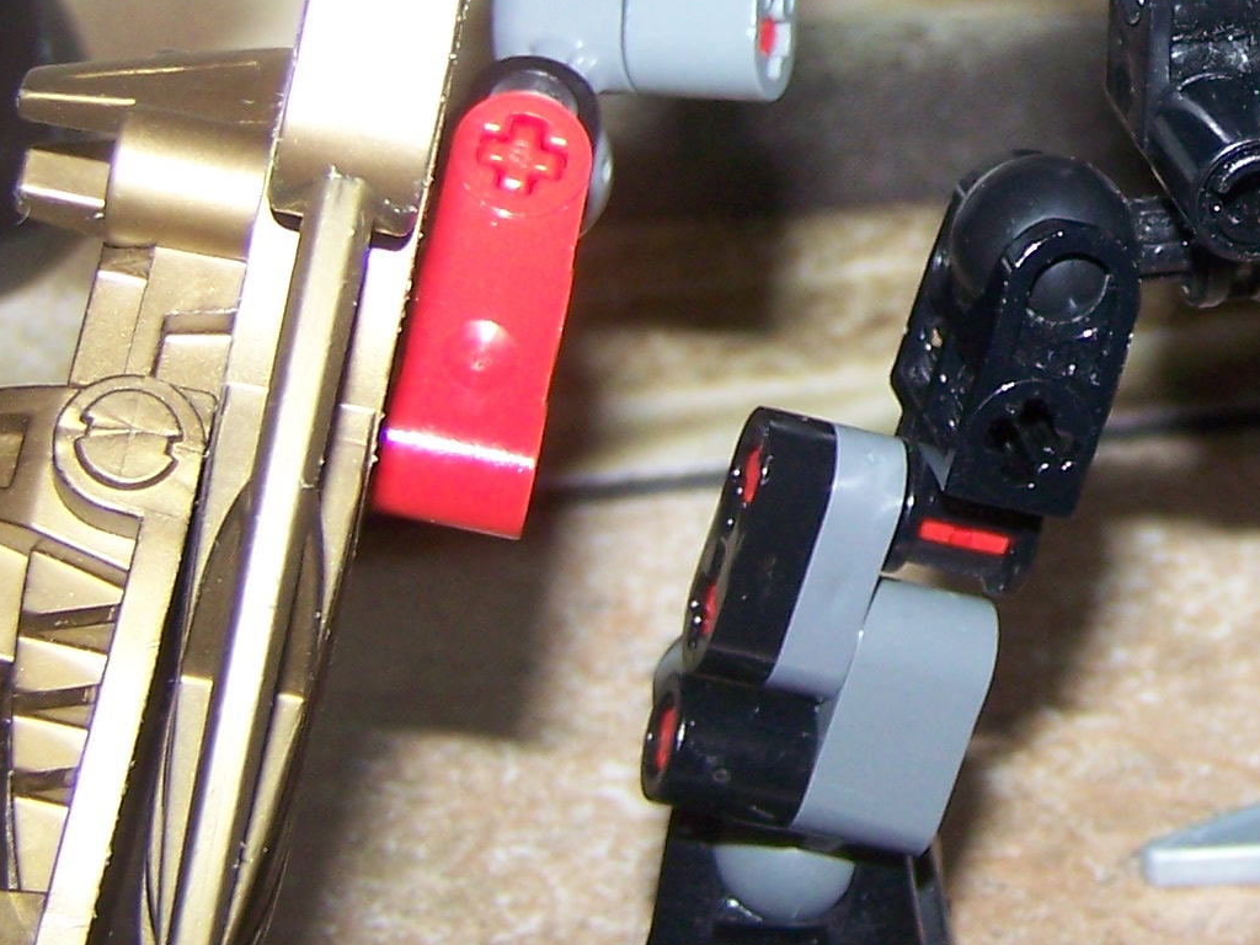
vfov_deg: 12.8
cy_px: -27
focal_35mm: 114
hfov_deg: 16.9
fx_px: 4150
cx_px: 1277
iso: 80
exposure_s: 1/60
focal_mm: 6.3
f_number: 2.8
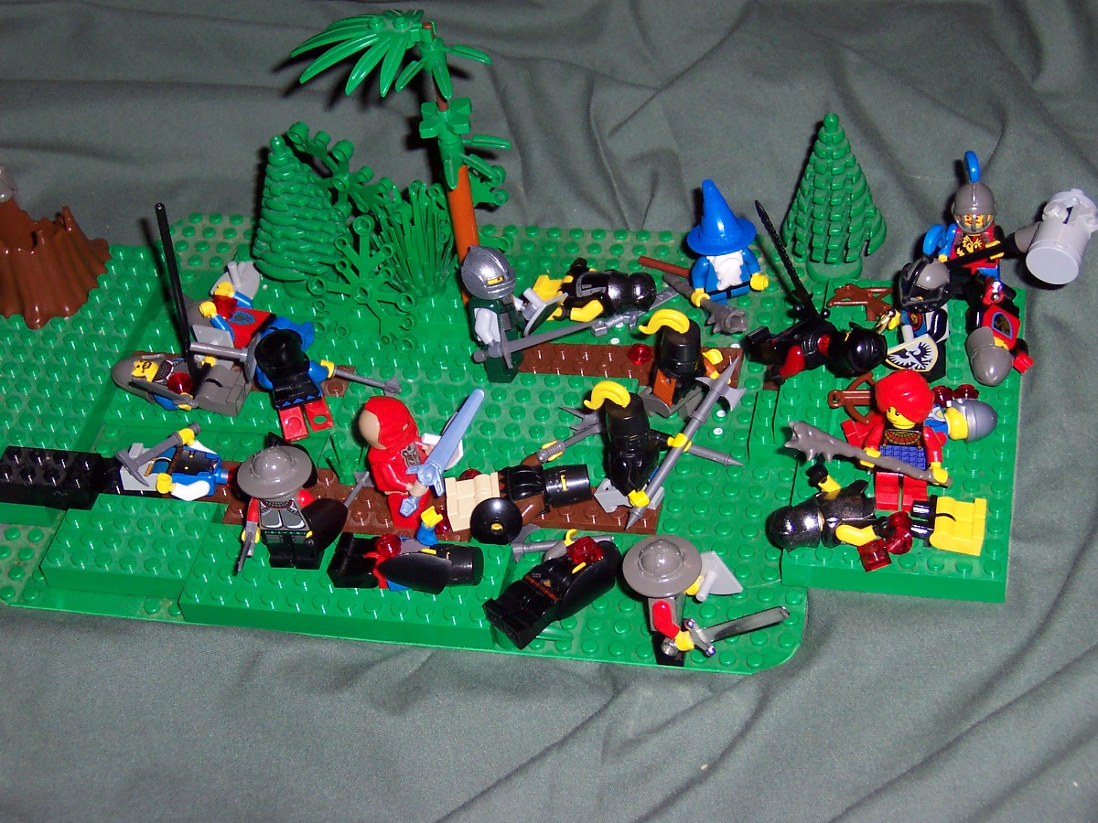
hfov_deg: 23.6
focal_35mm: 83
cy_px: 412
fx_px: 2633
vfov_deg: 17.8
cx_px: 549
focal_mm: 12.8
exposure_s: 1/90
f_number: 4
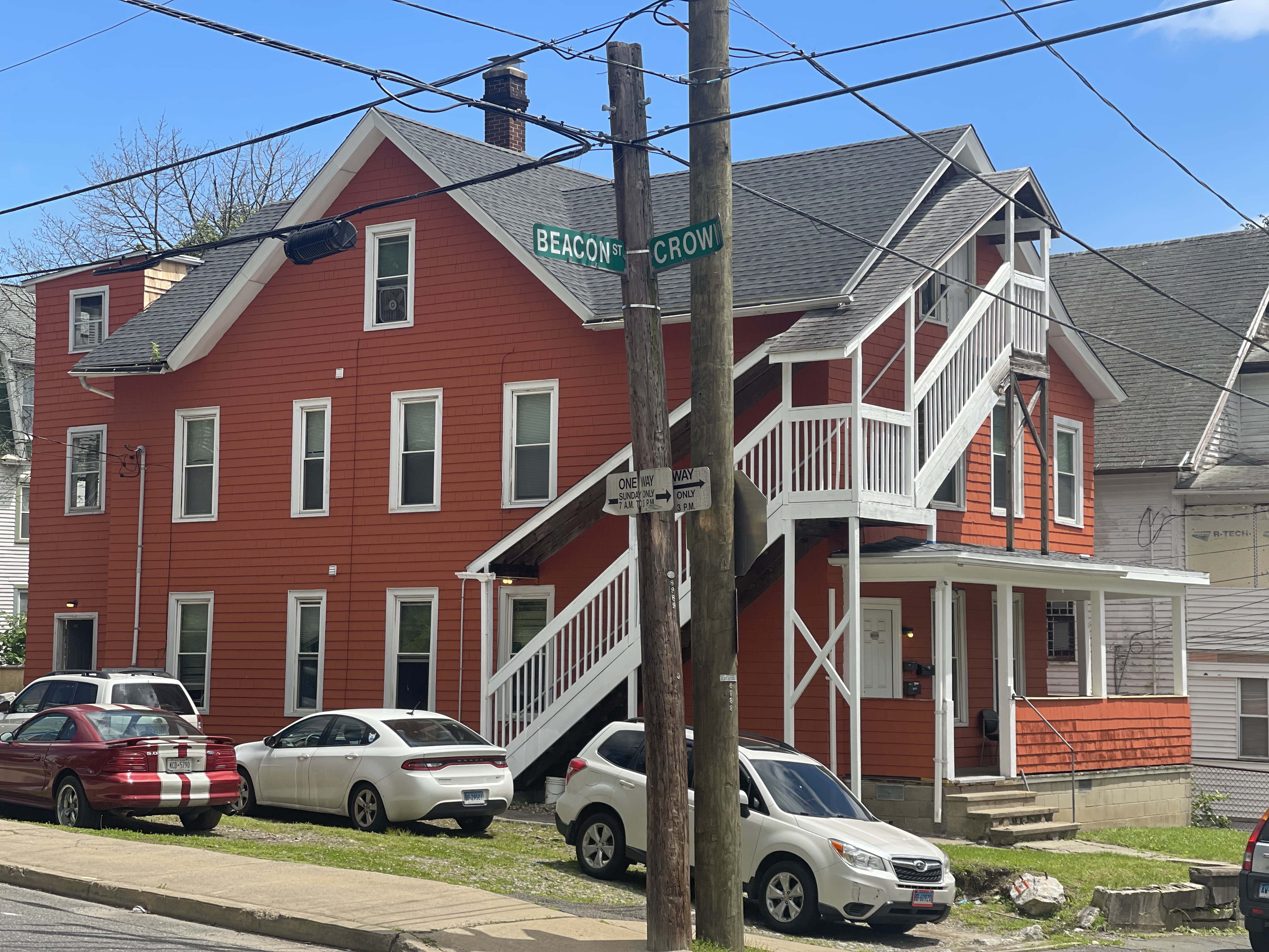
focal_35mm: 64
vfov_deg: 22.9
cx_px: 634
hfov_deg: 30.3
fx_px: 2346
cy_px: 476
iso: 32
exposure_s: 1/1468
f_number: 2.2
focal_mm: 7.5
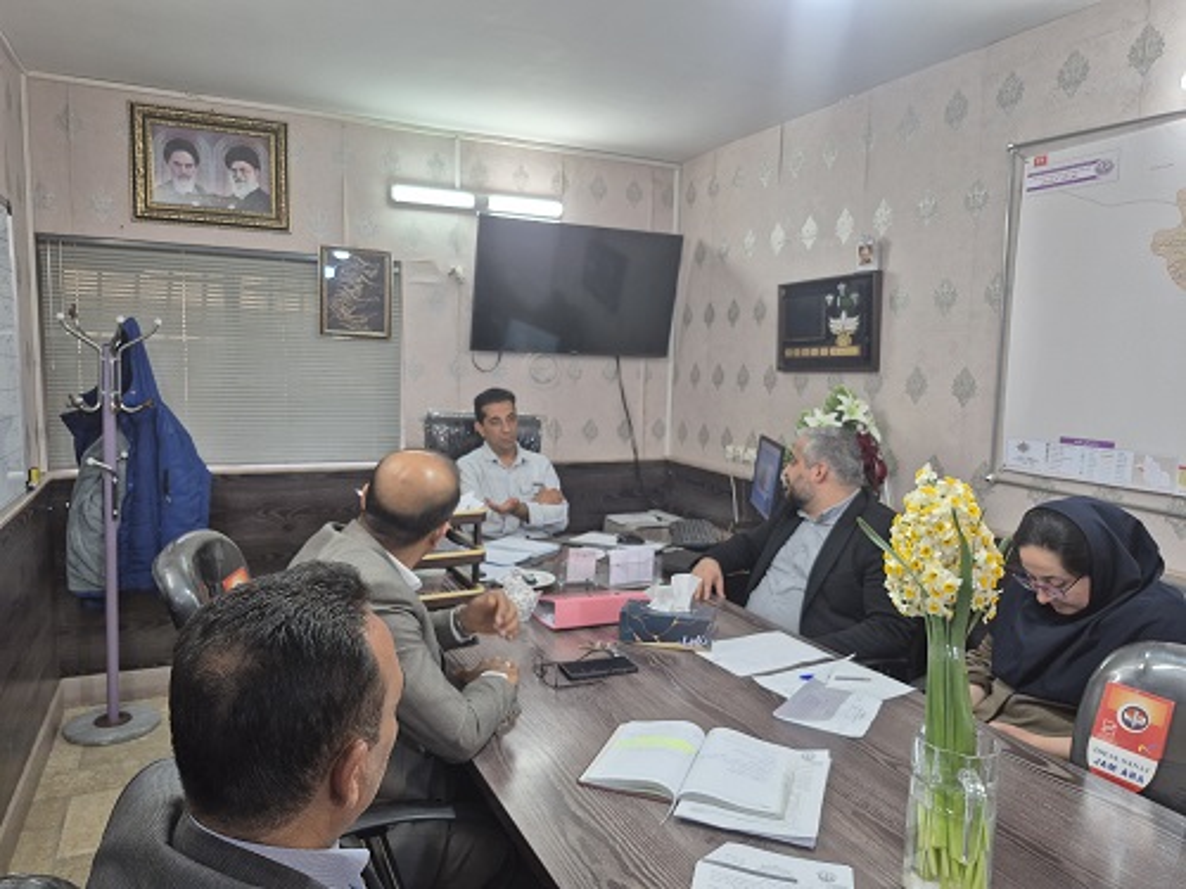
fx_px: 788
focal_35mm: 23
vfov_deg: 58.9
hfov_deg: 73.9
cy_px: 444
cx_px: 593
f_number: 1.8
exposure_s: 1/100
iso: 125
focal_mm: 5.4
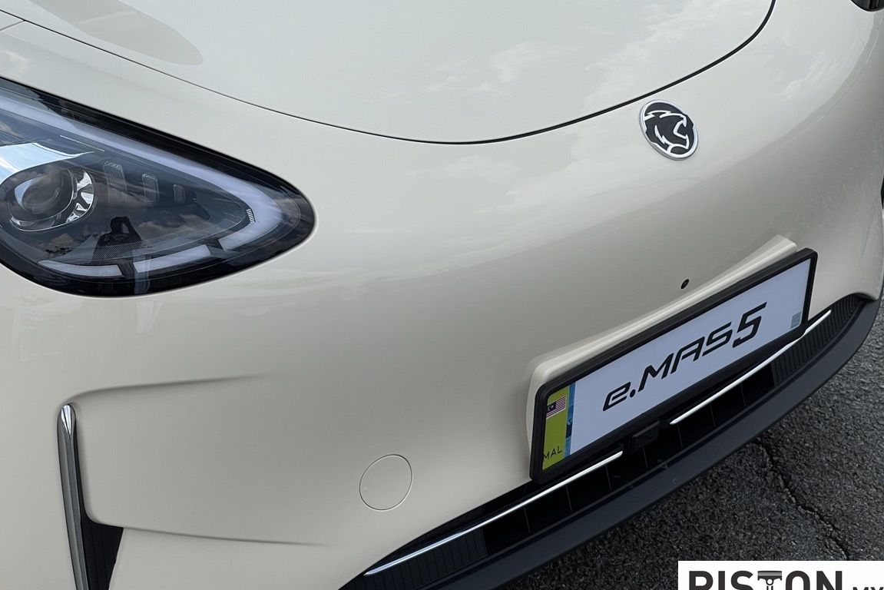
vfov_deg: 18.4
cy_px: 246
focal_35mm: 74
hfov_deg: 27.3
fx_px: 1817
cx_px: 399
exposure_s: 1/1531
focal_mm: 7.5
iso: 20
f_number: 2.2
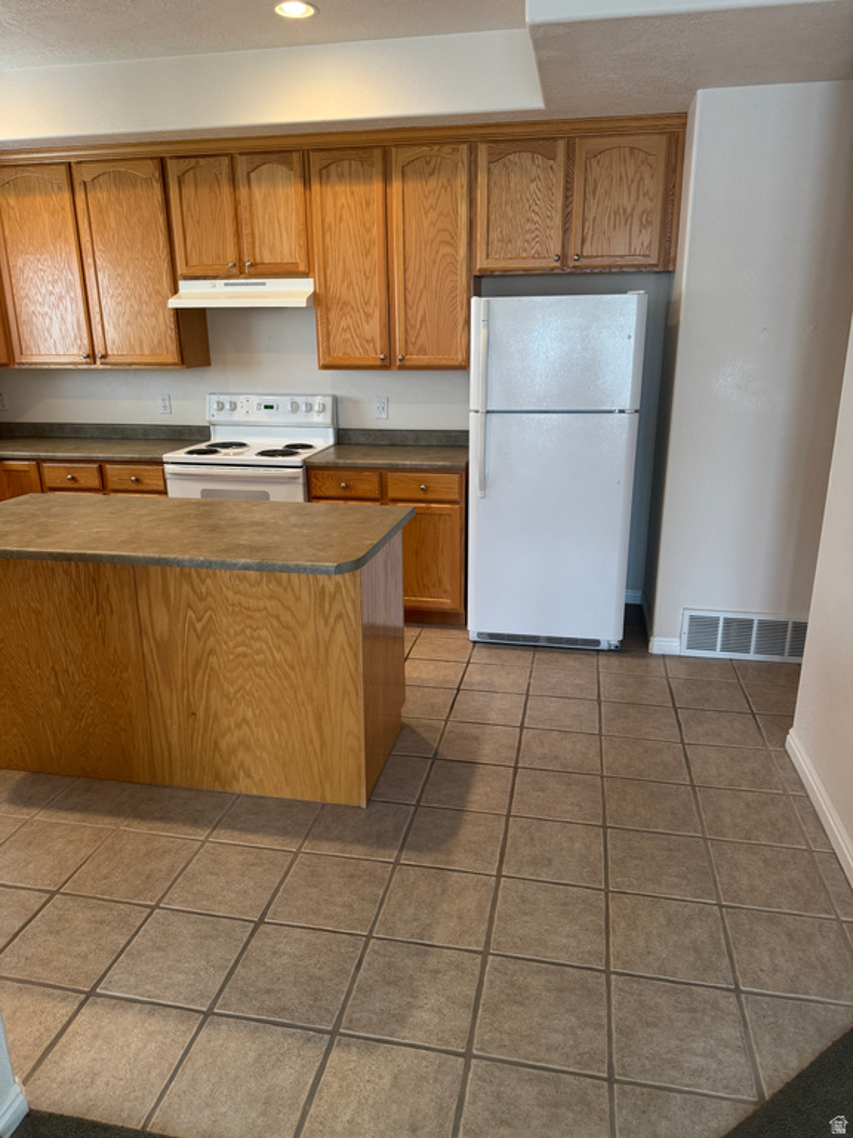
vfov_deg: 71.6
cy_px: 569
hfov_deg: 56.8
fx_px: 789
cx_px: 426
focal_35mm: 24
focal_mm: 6.76
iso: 200
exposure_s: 1/60
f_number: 1.78
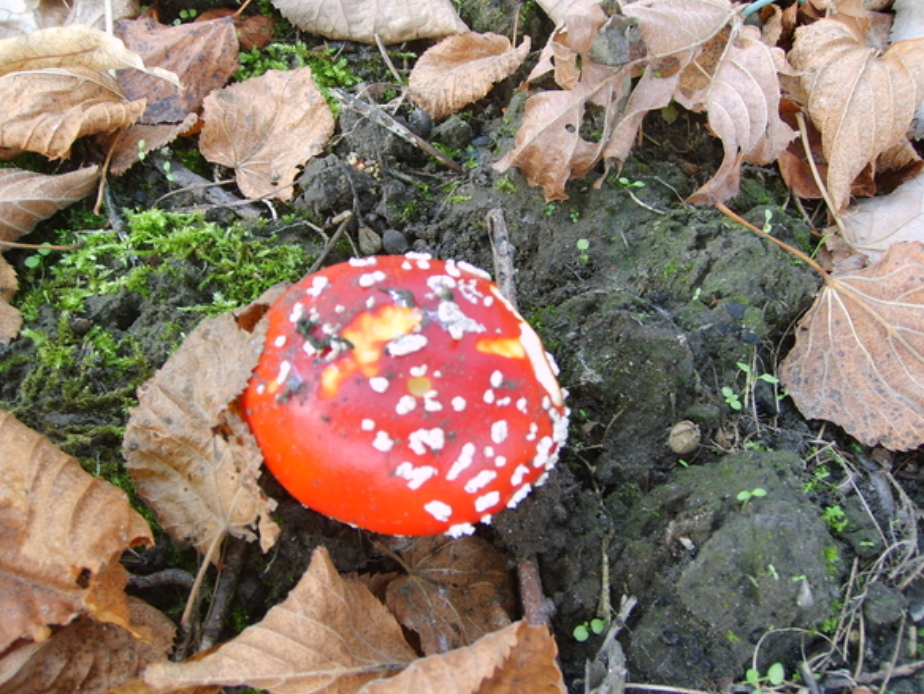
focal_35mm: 36
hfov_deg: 51.3
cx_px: 452
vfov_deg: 39.7
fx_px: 962
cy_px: 349
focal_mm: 5.8
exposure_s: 1/45
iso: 50
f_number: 2.8
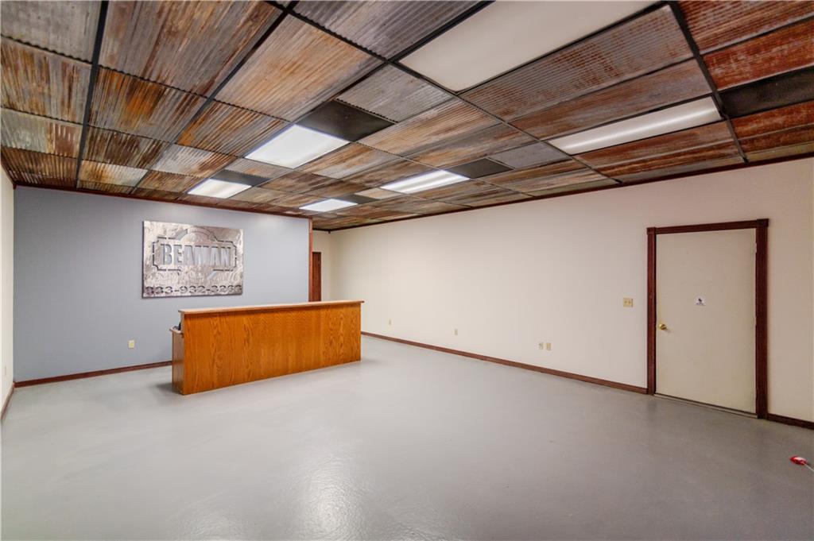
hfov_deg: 96.8
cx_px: 407
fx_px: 361
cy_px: 270
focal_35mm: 16
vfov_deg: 73.7
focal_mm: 16
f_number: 2.8
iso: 400
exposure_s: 1/250
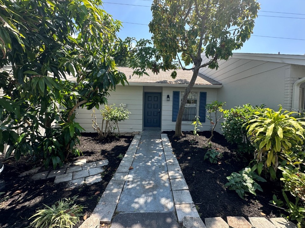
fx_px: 132
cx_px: 158
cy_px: 110
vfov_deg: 81.7
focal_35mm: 15
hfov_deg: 98.1
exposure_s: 1/419
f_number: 2.2
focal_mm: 2.22
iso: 40
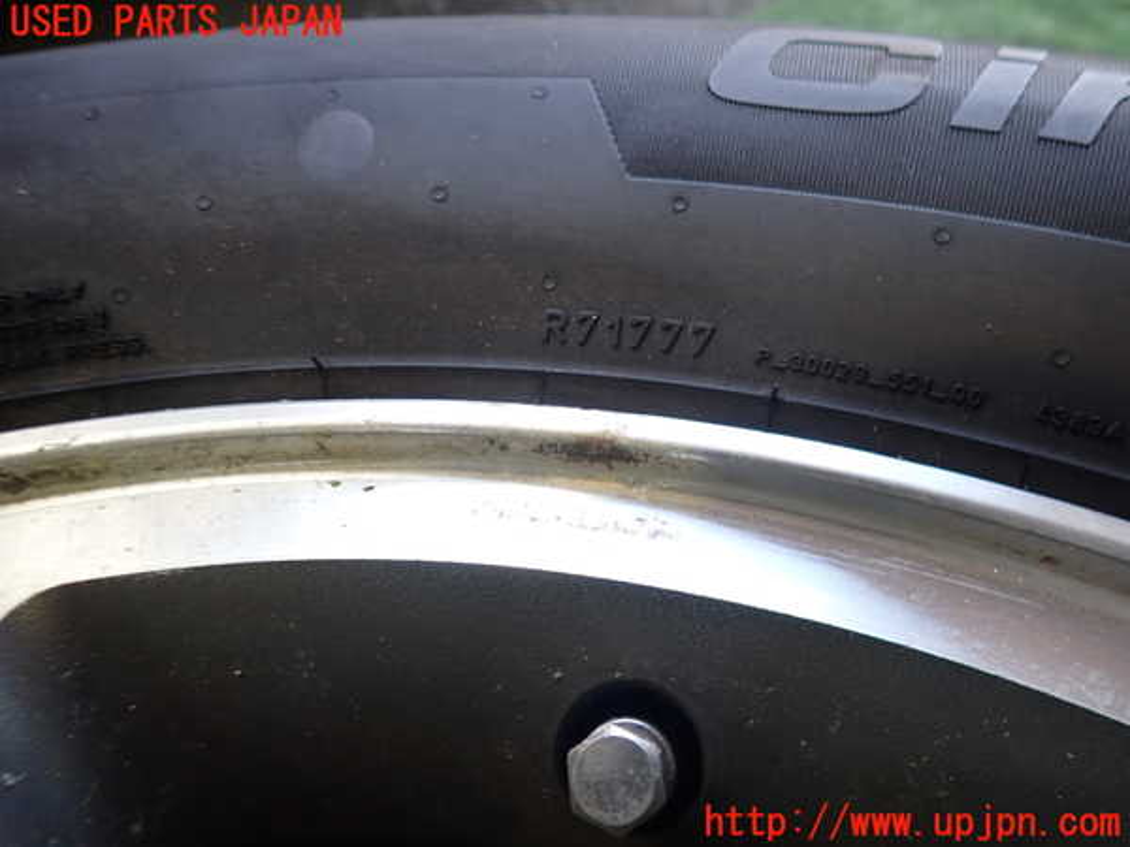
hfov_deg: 69.4
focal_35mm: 25
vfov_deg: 54.9
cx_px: 565
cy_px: 424
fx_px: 816
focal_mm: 4.5
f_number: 2
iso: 200
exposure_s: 1/100
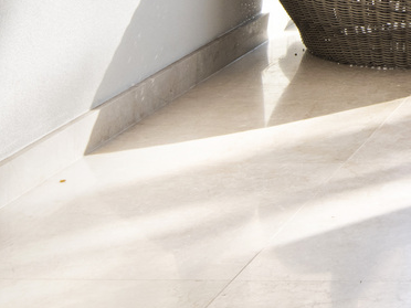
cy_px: -290
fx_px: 1769
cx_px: 751
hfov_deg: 12.1
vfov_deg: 9.4
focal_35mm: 149
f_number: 11
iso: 320
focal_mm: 32
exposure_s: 1/50
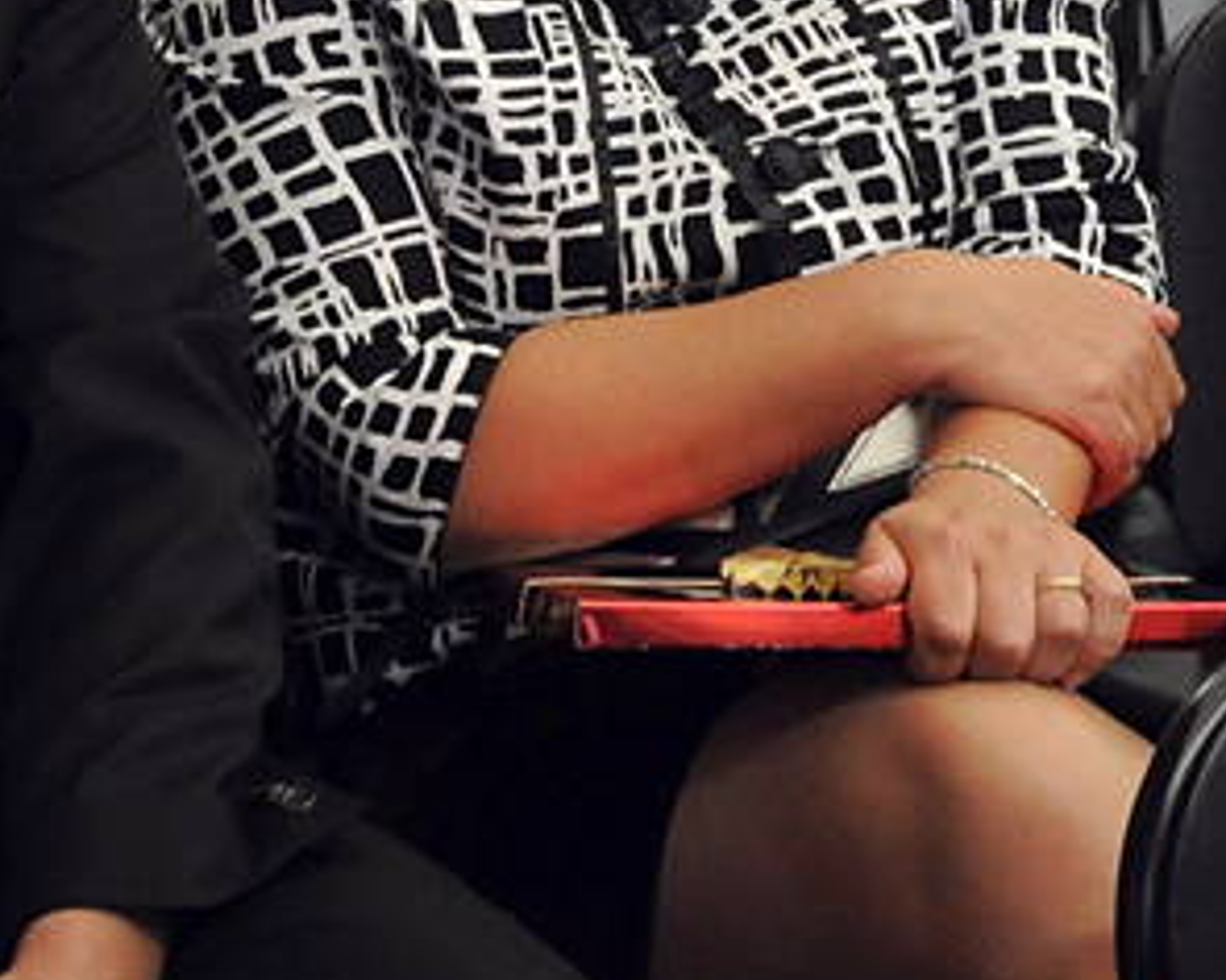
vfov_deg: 11.0
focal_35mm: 138
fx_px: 5007
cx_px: 220
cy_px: -147
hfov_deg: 13.9
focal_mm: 34
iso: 2500
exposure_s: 1/80
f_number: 5.6
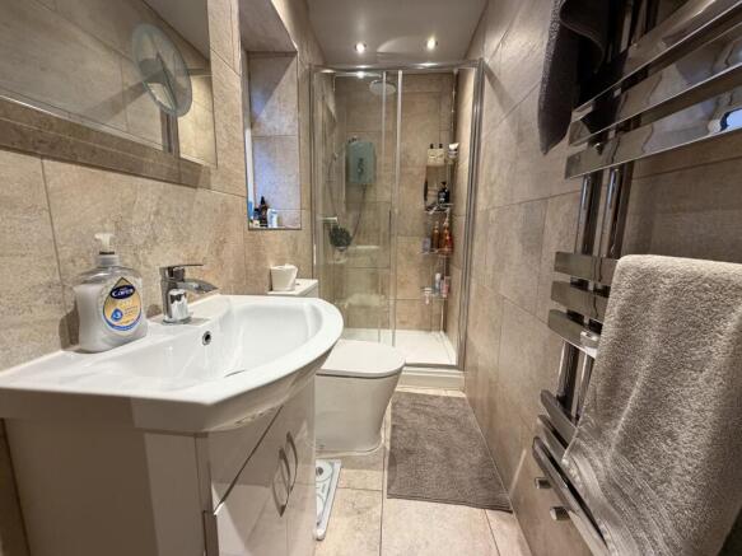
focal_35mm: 14
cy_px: 278
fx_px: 300
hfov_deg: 102.1
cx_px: 371
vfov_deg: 85.7
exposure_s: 1/50
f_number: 2.2
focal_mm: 2.22
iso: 250
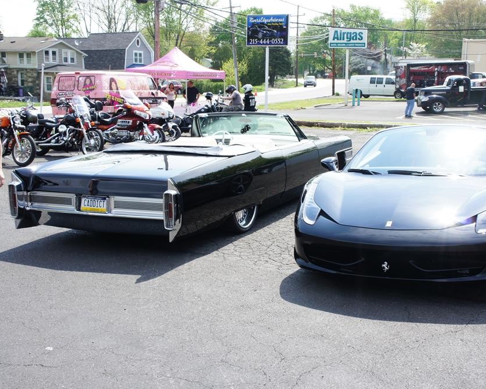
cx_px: 279
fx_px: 647
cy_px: 197
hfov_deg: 41.0
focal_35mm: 45
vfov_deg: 33.4
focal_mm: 26
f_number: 11
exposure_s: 1/80
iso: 200
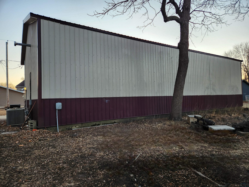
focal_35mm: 23
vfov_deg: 58.9
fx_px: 165
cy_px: 94
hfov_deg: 73.9
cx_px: 124
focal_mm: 5.4
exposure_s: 1/182
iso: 80
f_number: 1.8
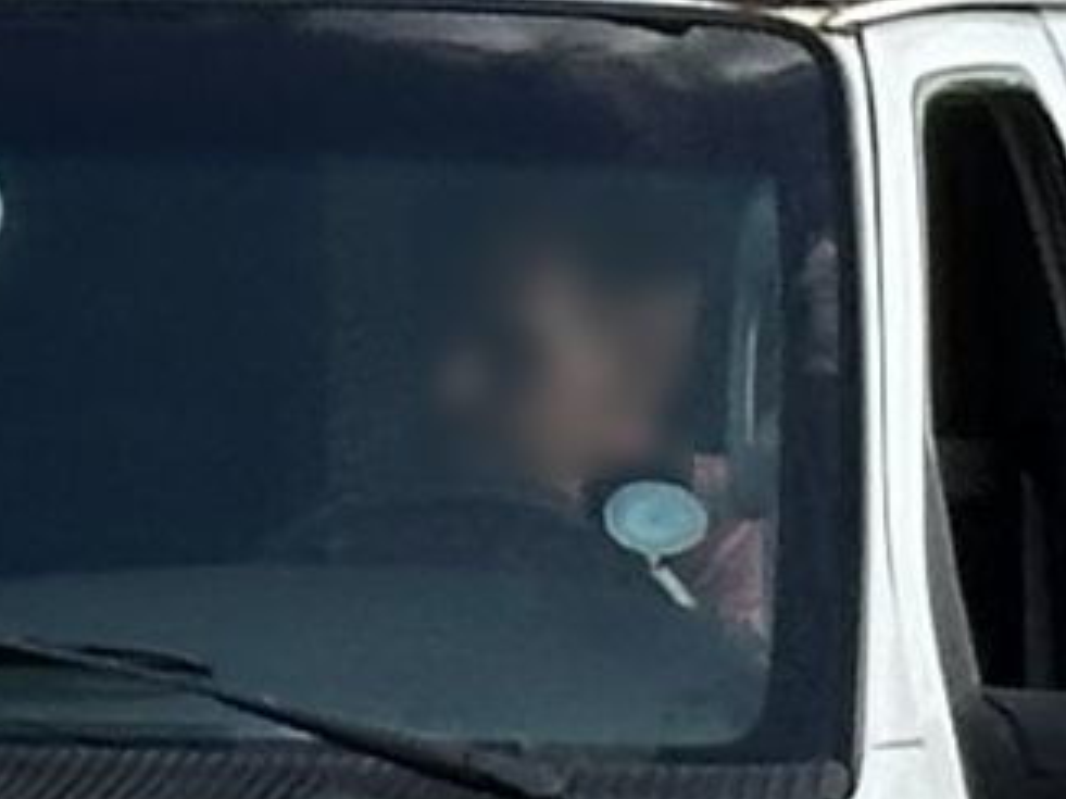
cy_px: 962
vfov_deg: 6.3
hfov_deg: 8.4
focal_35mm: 235
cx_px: -23
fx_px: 7234
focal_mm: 6.86
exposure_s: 1/1848
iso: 64
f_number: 1.78
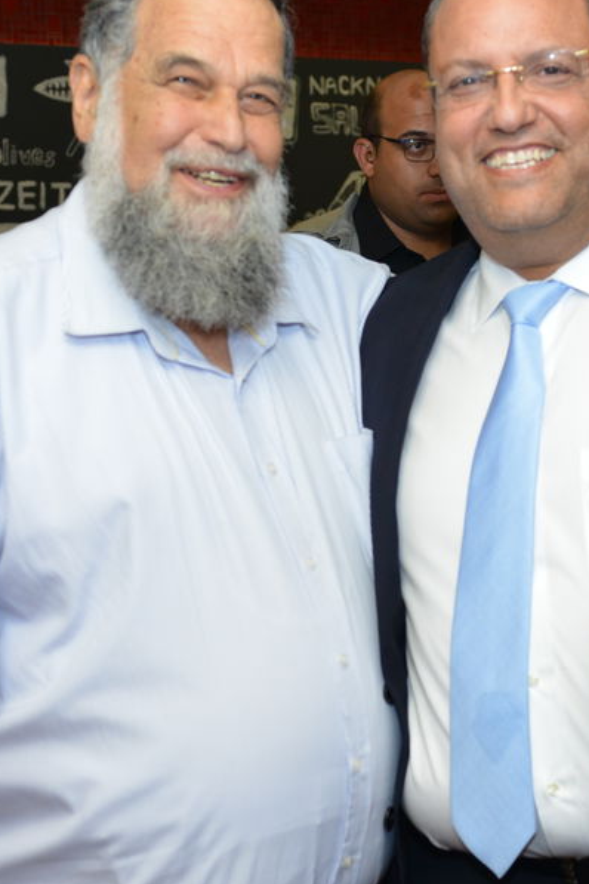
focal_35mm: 82
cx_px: 434
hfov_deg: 16.6
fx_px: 2012
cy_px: 409
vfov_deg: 24.8
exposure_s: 1/160
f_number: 5
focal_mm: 35
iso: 1250
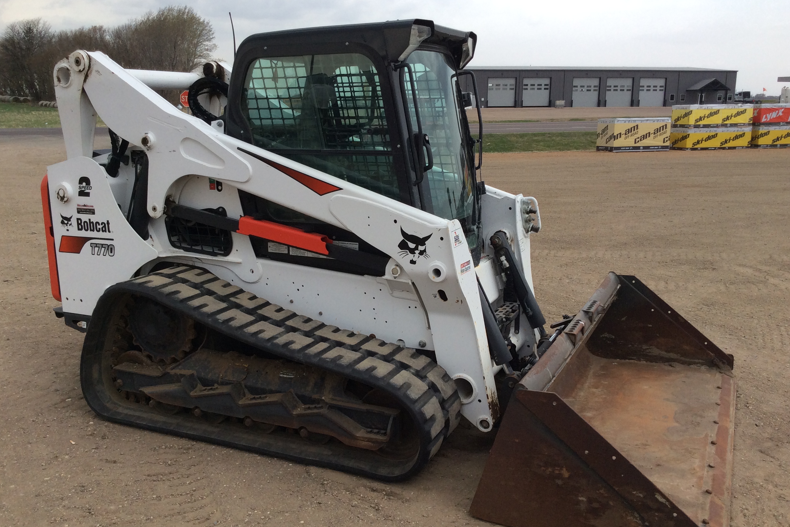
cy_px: 267
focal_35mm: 34
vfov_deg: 38.9
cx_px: 388
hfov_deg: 55.8
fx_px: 746
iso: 32
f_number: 2.4
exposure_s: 1/629
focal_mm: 3.3
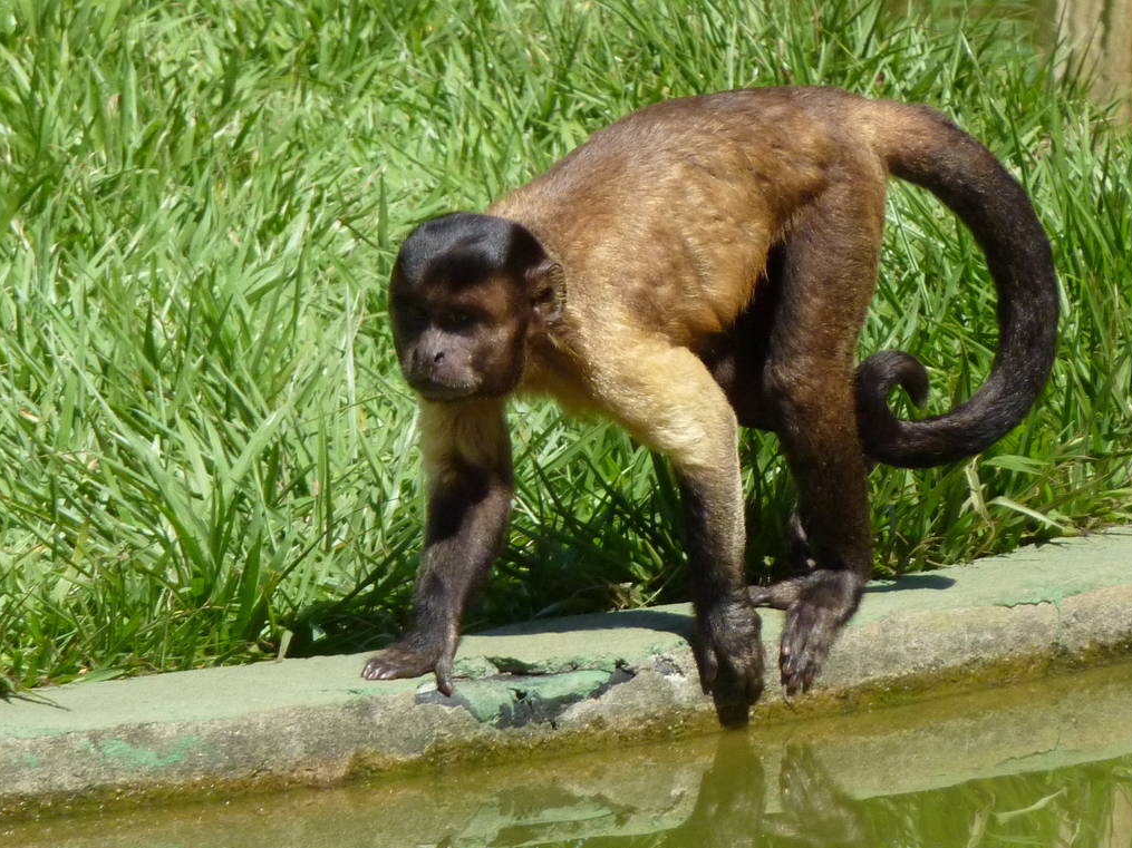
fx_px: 15466
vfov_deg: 3.1
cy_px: 490
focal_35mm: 473
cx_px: 478
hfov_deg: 4.2
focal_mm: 49.2
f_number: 4.9
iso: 250
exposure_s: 1/1000
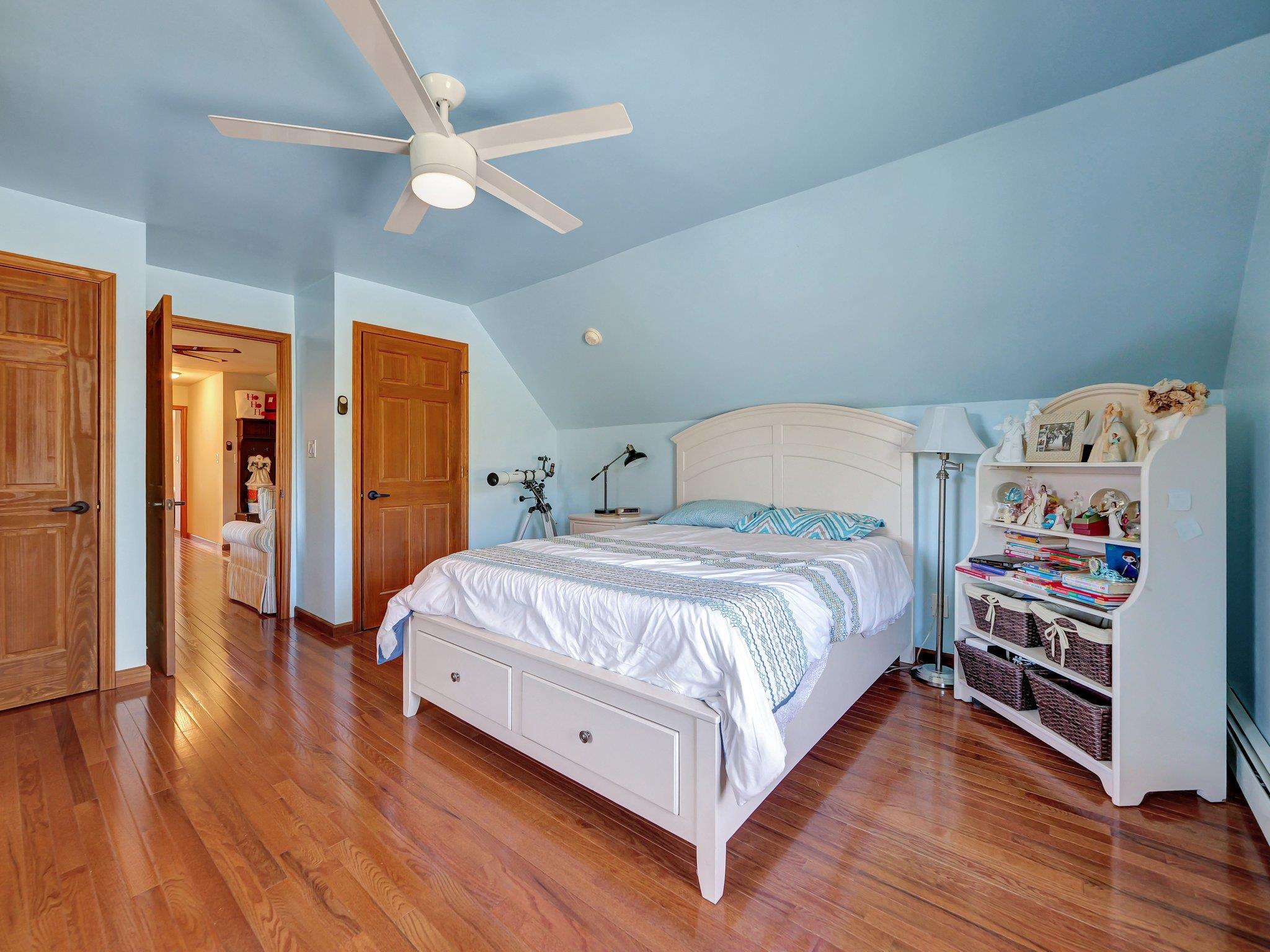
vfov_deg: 85.7
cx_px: 635
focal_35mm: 14
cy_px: 476
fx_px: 514
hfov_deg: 102.1
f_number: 3.2
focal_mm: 7
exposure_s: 1/60
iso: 800
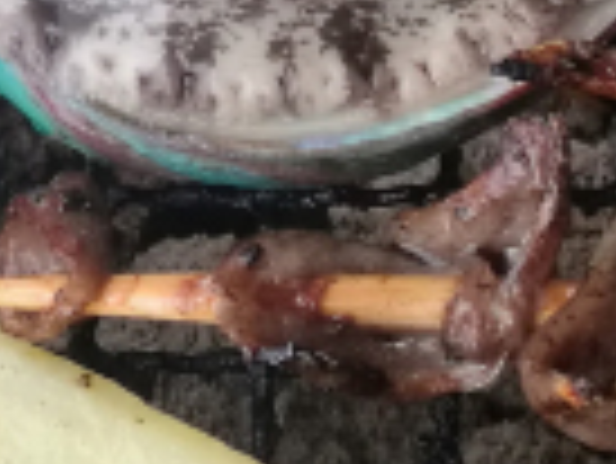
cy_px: -550
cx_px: 346
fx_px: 3598
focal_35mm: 202
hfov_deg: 9.8
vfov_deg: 7.0
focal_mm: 4.04
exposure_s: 1/100
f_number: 2
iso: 64
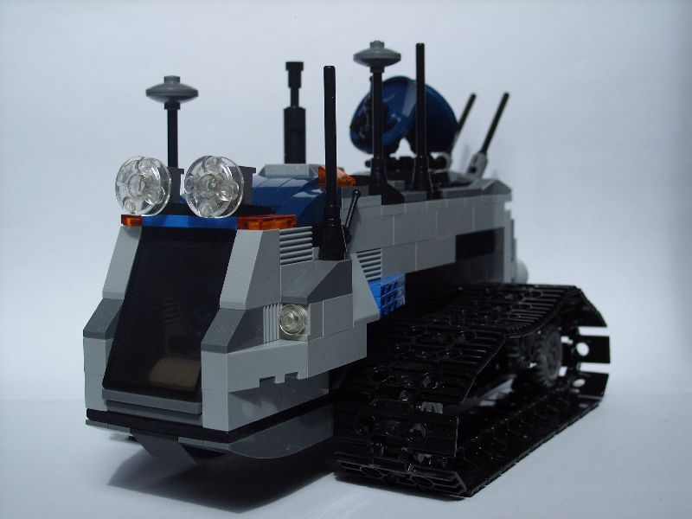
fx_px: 1080
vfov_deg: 27.0
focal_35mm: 54
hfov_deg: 35.5
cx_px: 346
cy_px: 260
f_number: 3.1
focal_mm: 11.17
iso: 100
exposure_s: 1/260
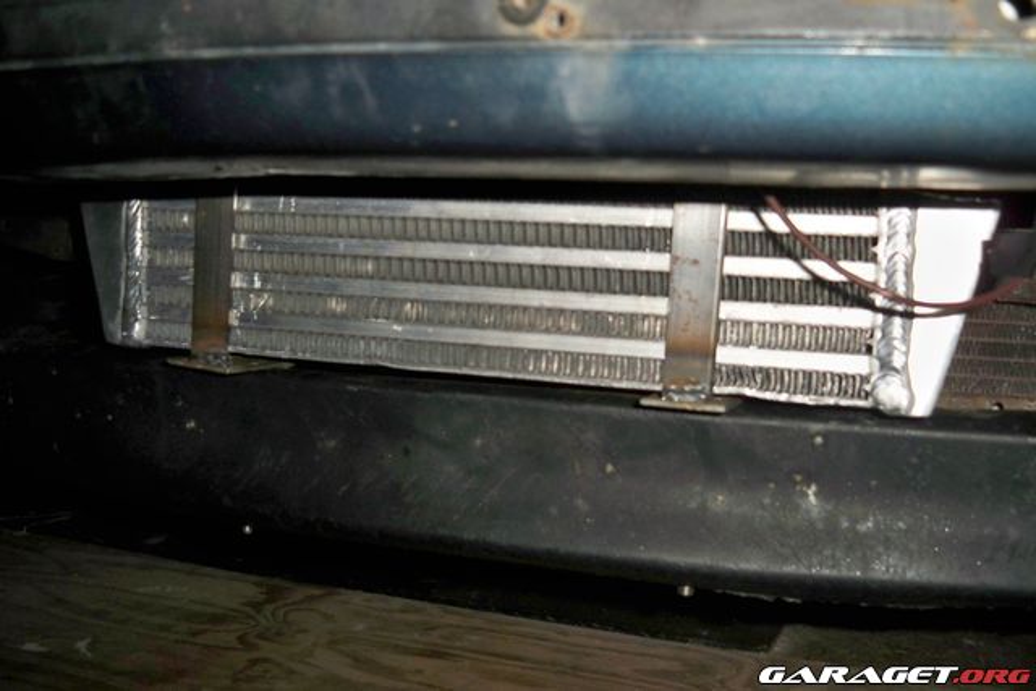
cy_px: 346
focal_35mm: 37
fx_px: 1065
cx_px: 518
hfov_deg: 51.9
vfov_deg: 36.0
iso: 200
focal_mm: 7.9
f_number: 3.1
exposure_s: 1/30
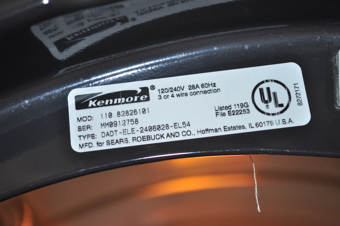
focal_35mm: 82
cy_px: 113
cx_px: 170
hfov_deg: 24.6
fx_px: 778
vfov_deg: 16.5
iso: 500
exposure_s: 1/50
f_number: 5.6
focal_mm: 55
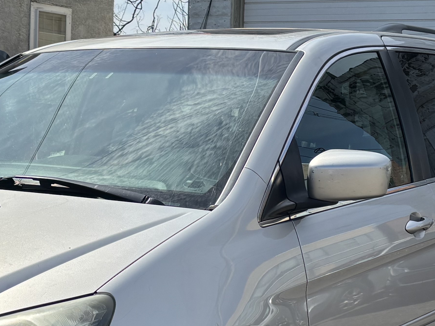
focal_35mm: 83
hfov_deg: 23.5
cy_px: 170
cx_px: 194
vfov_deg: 17.8
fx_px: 1043
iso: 50
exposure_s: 1/3650
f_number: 1.6
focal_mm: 5.96
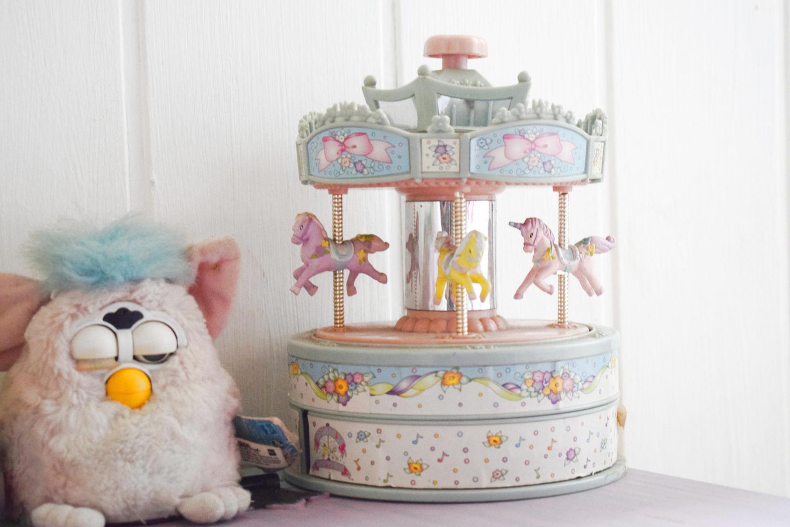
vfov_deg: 18.7
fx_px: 1602
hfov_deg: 27.7
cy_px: 264
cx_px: 398
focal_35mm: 73
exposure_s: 1/60
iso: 2200
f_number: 5.3
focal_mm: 48
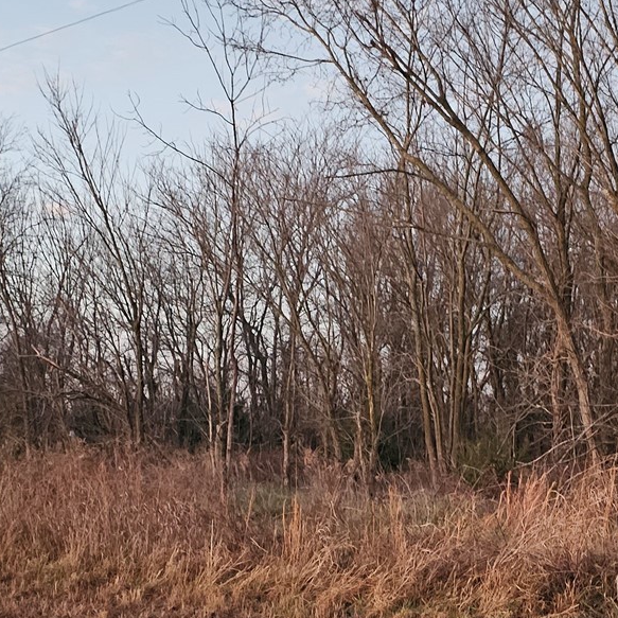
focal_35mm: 67
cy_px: 538
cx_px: 426
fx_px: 1353
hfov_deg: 25.5
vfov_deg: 25.1
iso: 1600
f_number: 1.7
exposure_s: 1/15
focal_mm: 6.3
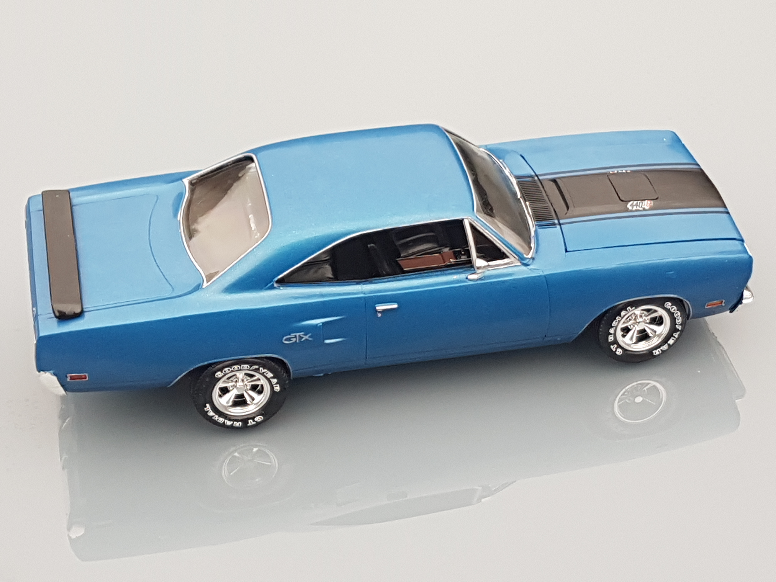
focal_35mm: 26
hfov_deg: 67.3
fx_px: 583
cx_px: 388
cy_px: 291
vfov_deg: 53.1
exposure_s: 1/100
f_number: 1.7
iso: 50
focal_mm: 4.2
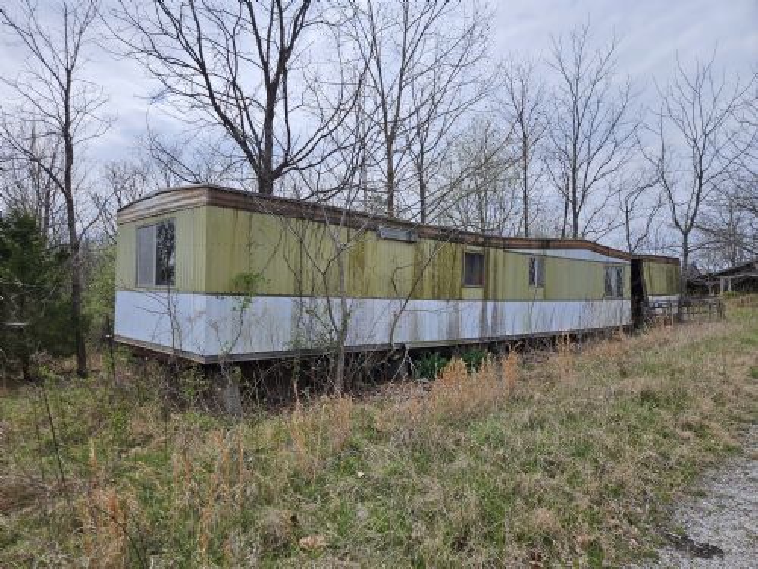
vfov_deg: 58.9
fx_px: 504
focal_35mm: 23
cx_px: 379
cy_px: 284
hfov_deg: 73.9
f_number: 1.8
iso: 25
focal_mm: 5.4
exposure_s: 1/2635
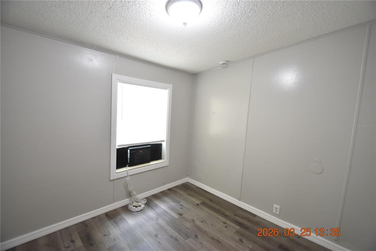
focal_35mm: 15
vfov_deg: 77.3
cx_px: 188
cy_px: 126
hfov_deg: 100.4
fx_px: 157
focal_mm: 10
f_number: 3.5
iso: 800
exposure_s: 1/45
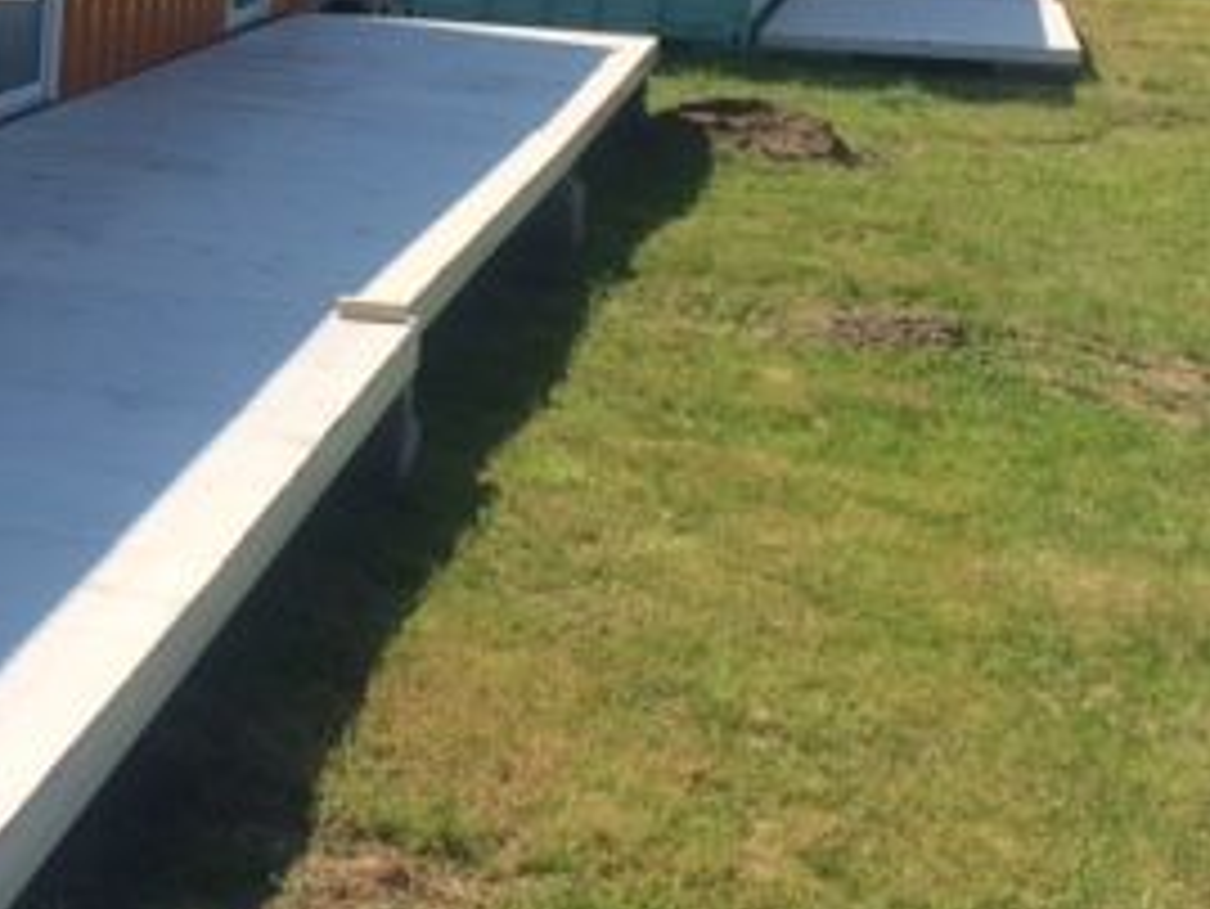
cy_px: 9
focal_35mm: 69
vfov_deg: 20.7
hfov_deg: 25.9
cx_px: -148
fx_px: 2413
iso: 32
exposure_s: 1/1642
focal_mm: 4.15
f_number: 2.2
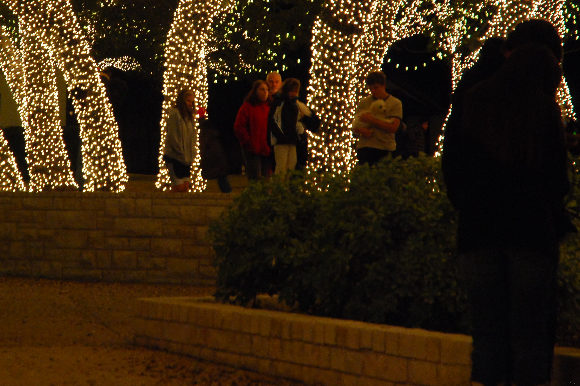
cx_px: 163
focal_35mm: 178
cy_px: 60
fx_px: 2868
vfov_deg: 7.7
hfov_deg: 11.5
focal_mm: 70
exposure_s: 1/30
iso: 1000
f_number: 4.5
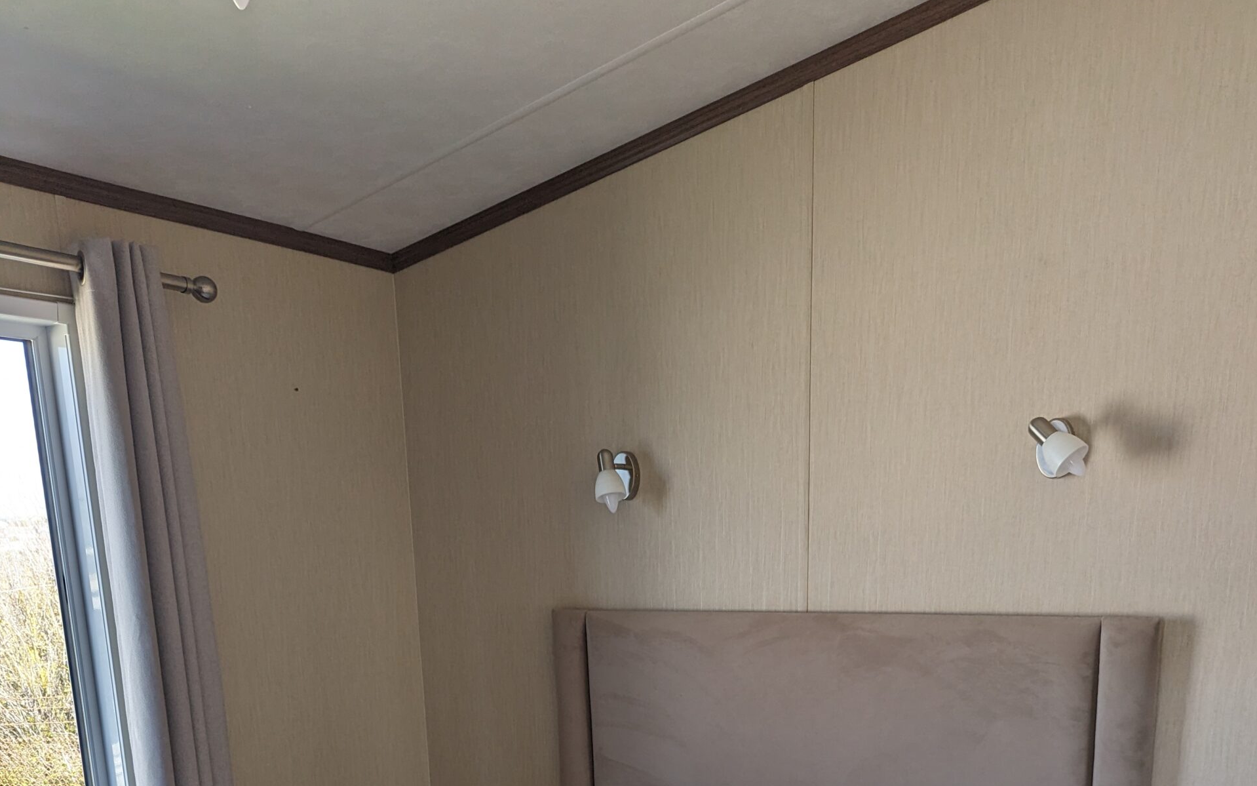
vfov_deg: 33.2
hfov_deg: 56.7
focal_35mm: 34
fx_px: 1165
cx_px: 630
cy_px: 835
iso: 51
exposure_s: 1/254
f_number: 1.85
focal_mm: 6.81
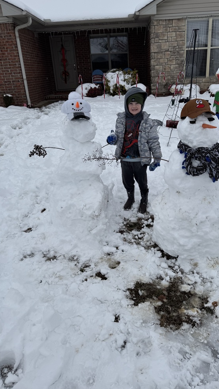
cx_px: 120
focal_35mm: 27
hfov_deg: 42.8
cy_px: 194
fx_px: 279
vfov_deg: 69.9
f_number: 1.78
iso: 80
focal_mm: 6.76
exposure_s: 1/5348
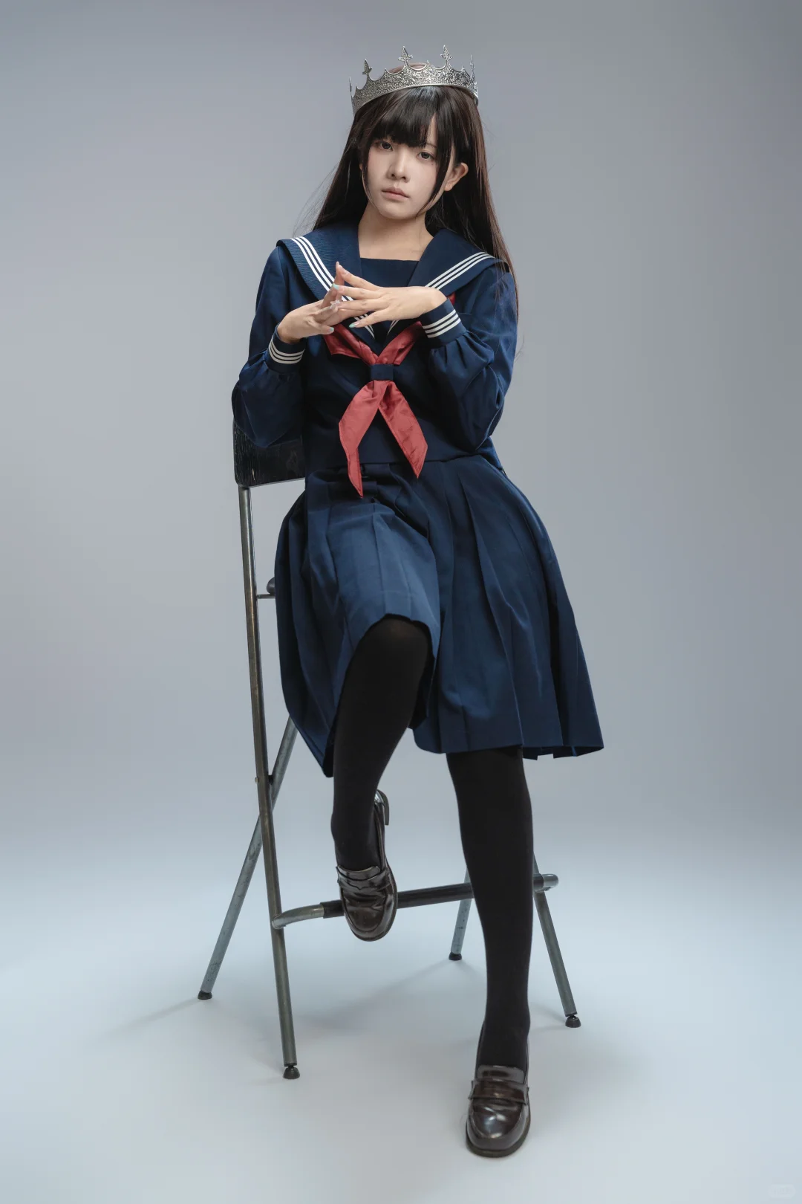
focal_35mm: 50
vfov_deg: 40.0
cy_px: 602
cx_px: 401
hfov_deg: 27.3
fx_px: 1654
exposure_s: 1/160
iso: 640
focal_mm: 49.5
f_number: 4
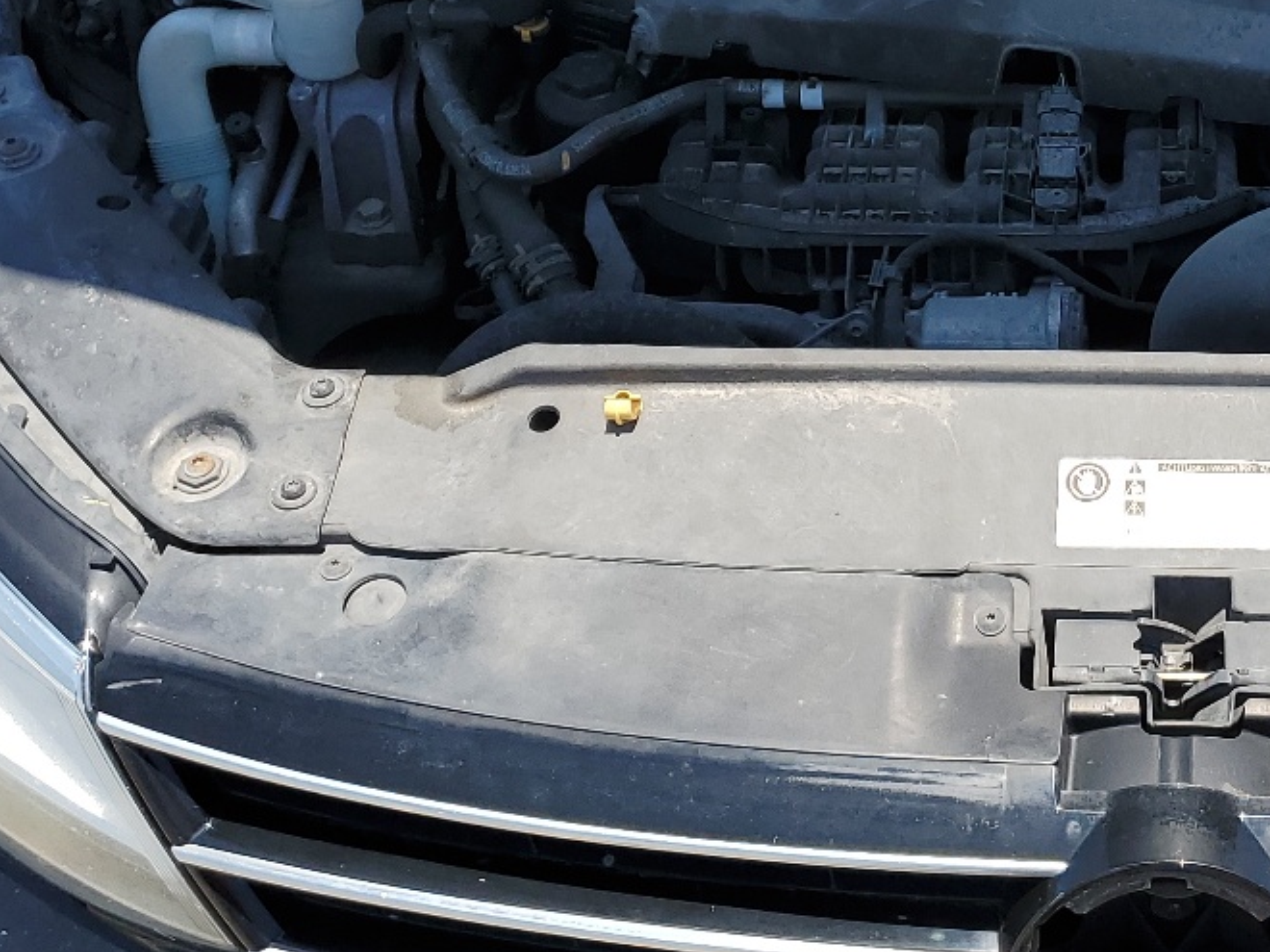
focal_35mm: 63
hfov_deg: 29.3
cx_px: 1166
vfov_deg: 22.5
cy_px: 44
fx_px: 2311
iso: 50
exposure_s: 1/2000
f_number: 1.5
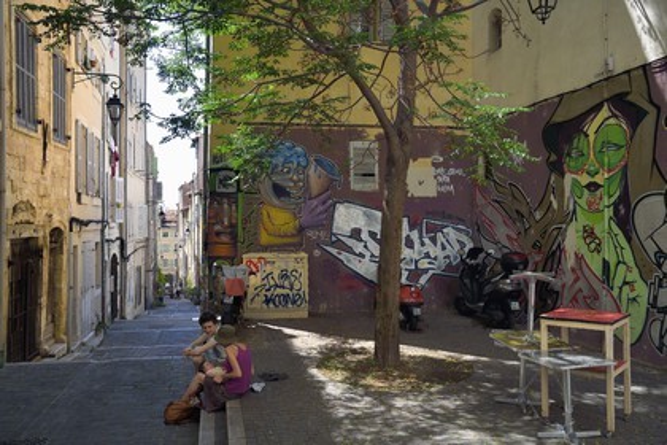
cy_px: 222
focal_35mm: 31
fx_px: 574
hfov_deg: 60.3
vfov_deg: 42.3
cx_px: 334
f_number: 9
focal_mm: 31
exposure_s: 1/160
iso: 200
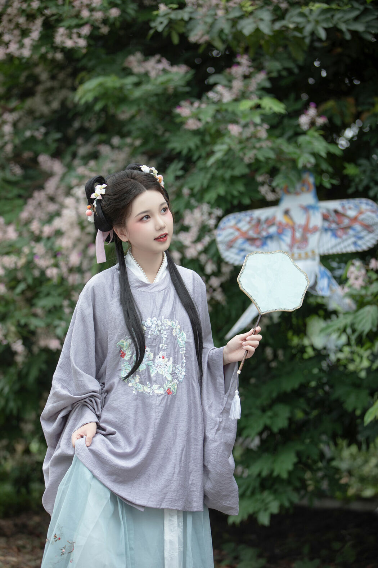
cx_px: 189
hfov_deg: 14.6
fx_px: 1480
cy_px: 284
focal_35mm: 94
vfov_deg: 21.7
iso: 100
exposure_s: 1/160
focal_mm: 95
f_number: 2.8
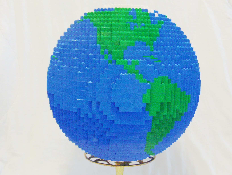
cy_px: 88
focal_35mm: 51
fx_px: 343
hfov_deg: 37.4
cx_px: 116
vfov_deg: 28.7
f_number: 3.16
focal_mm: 7.88
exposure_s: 1/8
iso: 200
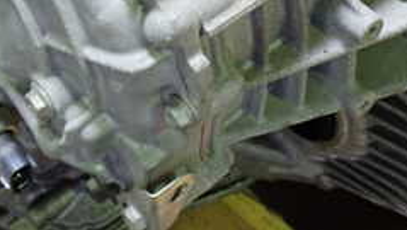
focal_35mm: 82
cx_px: 221
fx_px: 886
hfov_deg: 25.9
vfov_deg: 14.2
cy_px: -68
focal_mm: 5.4
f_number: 2.3
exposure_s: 1/30
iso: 250
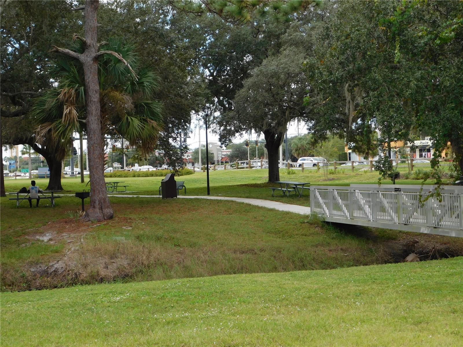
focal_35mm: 59
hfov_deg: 32.7
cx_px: 232
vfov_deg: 24.8
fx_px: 789
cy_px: 174
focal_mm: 10.4
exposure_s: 1/400
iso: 125
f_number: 4
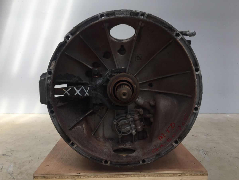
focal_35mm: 29
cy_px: 90
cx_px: 120
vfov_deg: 48.2
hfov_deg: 61.7
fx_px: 200
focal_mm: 4.15
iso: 32
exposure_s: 1/542
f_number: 2.2
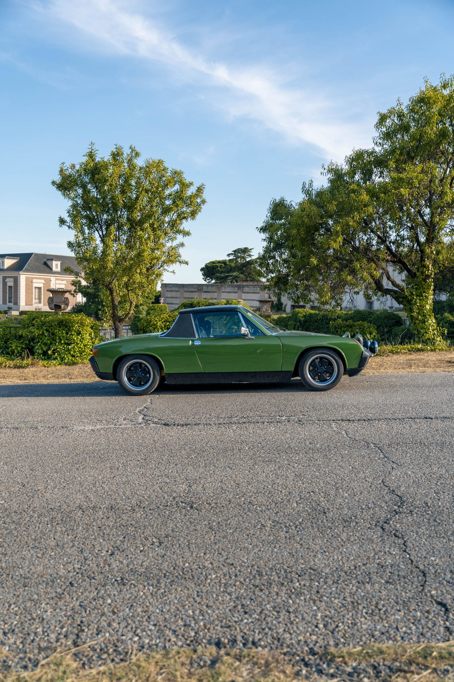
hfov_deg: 42.3
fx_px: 586
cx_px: 227
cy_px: 341
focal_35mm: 31
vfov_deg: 60.3
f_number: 3.5
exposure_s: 1/400
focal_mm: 31
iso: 100
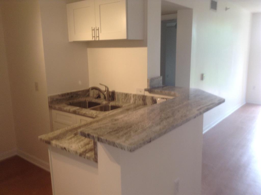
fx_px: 248
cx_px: 130
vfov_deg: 42.8
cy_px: 98
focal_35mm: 33
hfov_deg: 55.4
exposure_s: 1/24
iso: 40
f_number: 2.4
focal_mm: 3.3
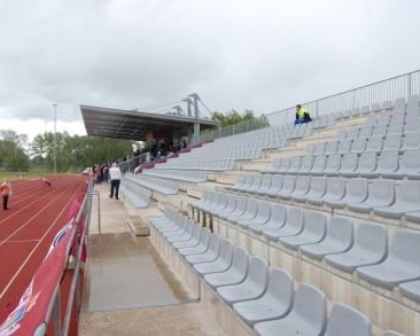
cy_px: 170
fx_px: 385
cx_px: 186
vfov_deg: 47.1
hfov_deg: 57.0
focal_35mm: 31
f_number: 7.1
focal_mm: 18
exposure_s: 1/200
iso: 200
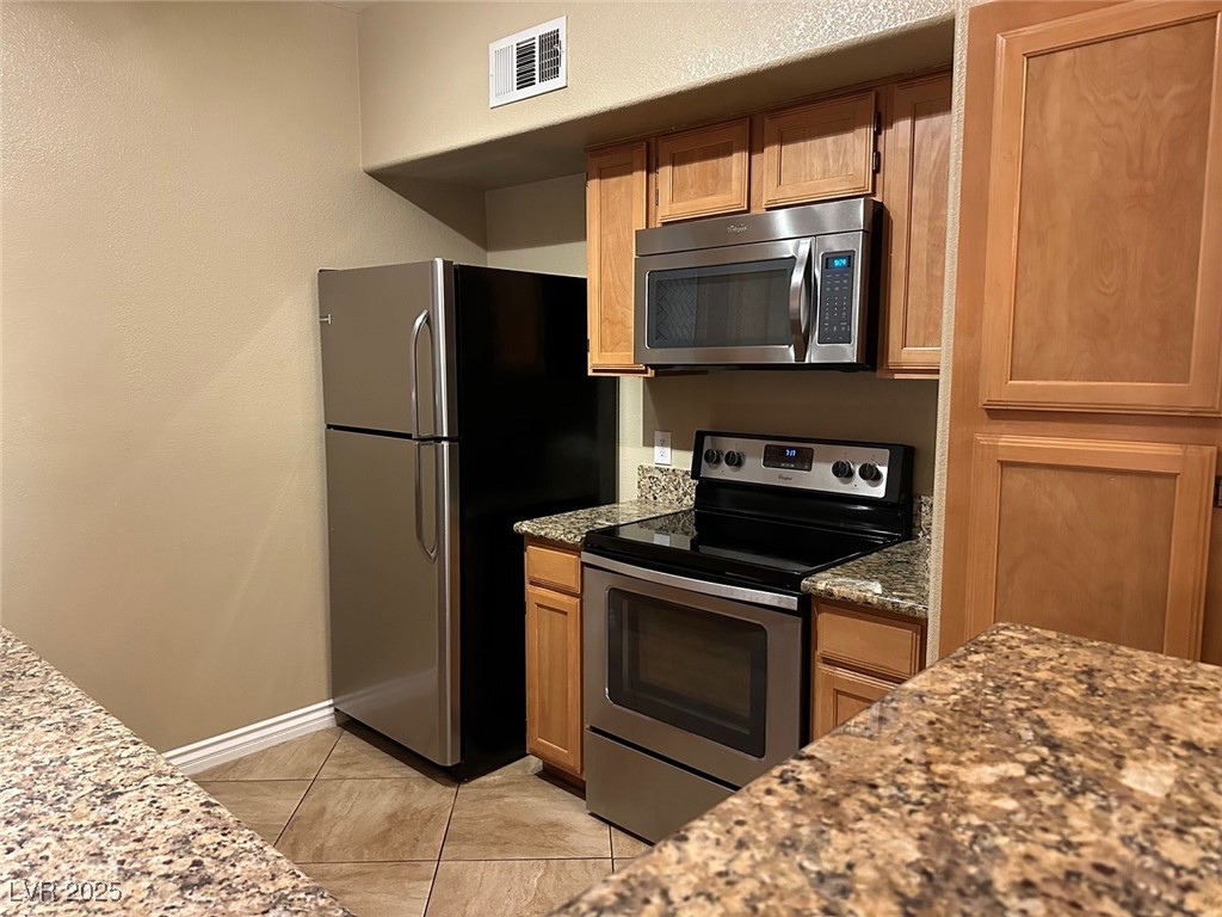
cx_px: 611
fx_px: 847
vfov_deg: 56.8
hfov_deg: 71.6
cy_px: 458
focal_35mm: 24
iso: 800
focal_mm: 6.86
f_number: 1.78
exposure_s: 1/60
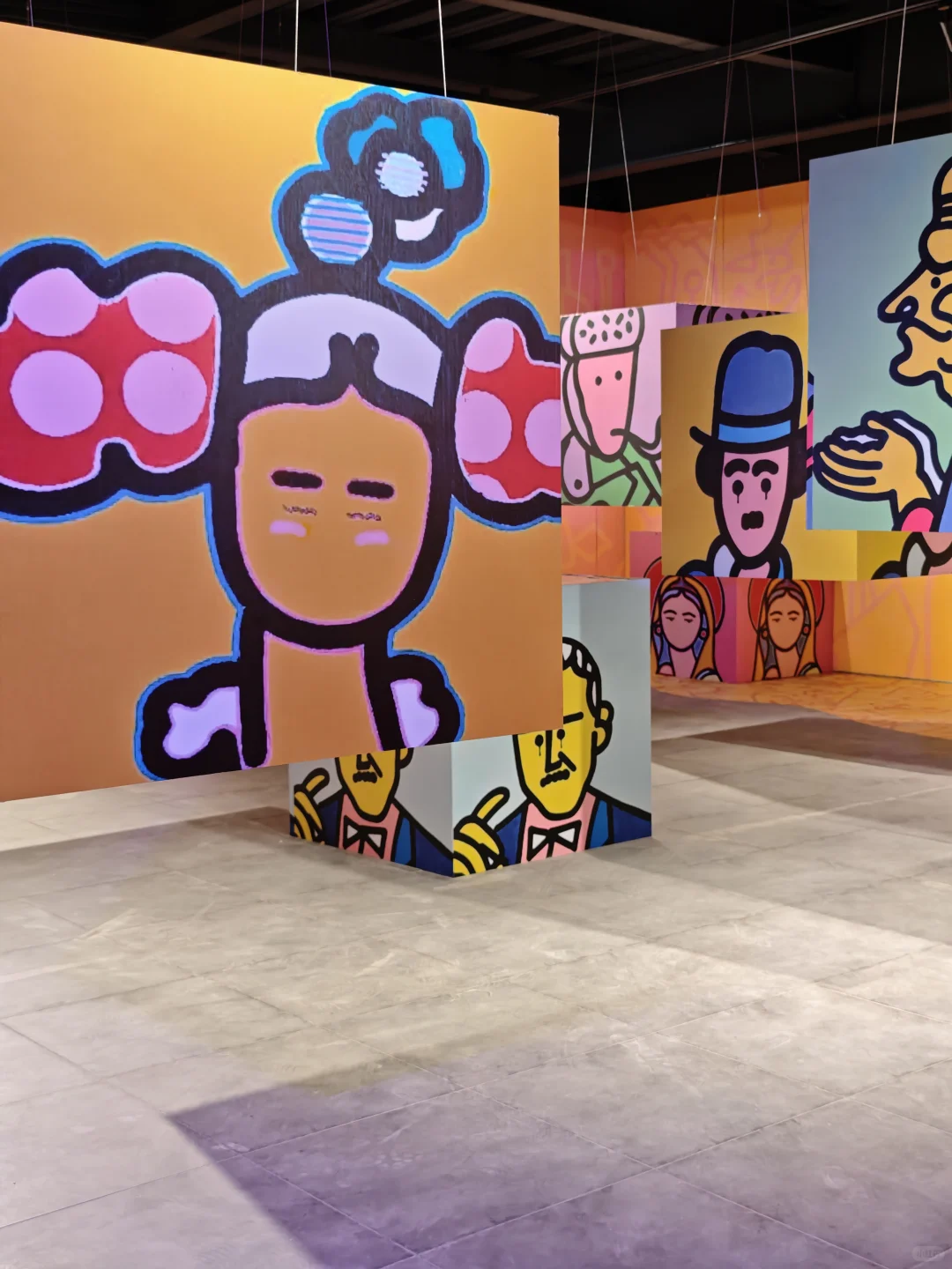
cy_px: 634
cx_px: 476
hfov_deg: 31.5
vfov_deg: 41.2
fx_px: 1687
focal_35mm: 46
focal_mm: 8.72
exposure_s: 1/50
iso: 400
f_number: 1.63
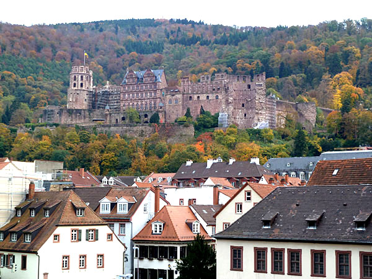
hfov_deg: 29.0
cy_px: 140
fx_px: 720
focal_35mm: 67
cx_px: 186
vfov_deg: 21.9
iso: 100
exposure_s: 1/40
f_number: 4.1
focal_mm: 11
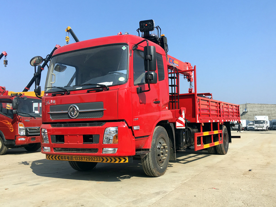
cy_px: 104
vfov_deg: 48.2
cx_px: 138
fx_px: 231
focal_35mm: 29
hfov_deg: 61.7
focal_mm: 4.15
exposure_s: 1/1261
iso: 25
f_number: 2.2
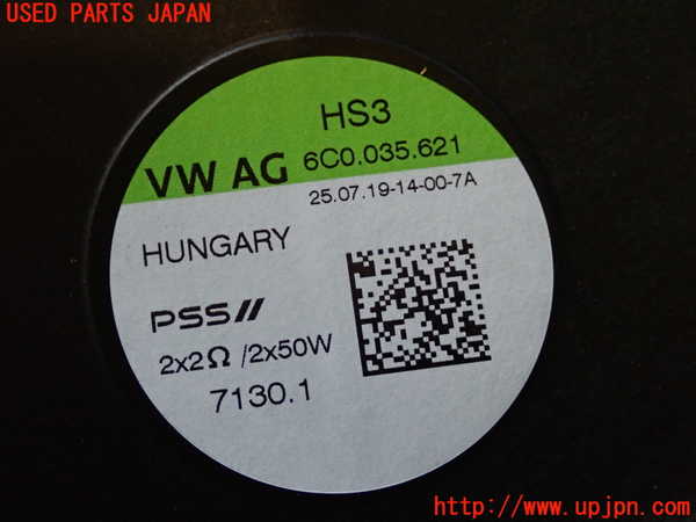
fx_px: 1166
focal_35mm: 58
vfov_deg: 25.2
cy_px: 261
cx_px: 348
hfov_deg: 33.2
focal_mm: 10.35
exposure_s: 1/60
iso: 640
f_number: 3.5
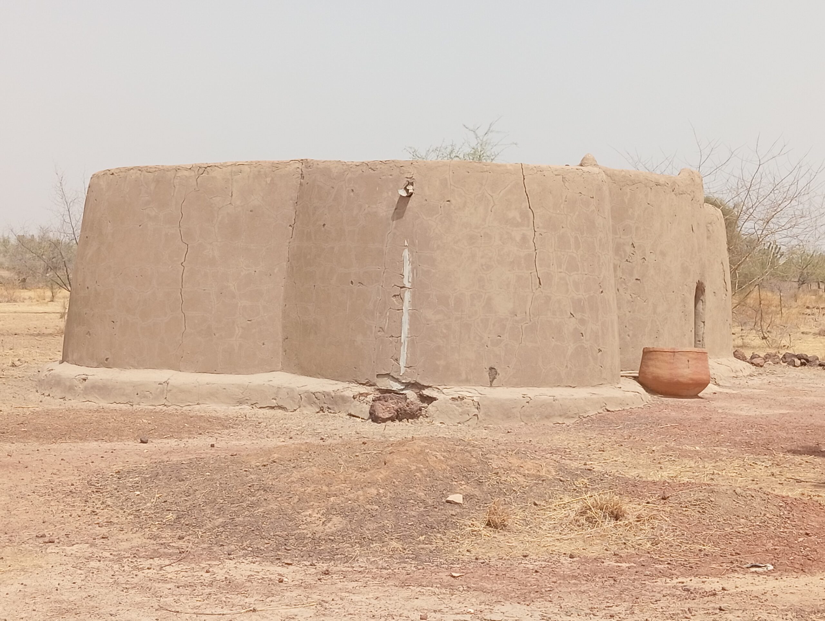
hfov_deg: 63.4
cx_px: 412
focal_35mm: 28
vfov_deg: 49.9
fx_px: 668
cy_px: 310
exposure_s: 1/669
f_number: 1.8
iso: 55
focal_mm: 4.22
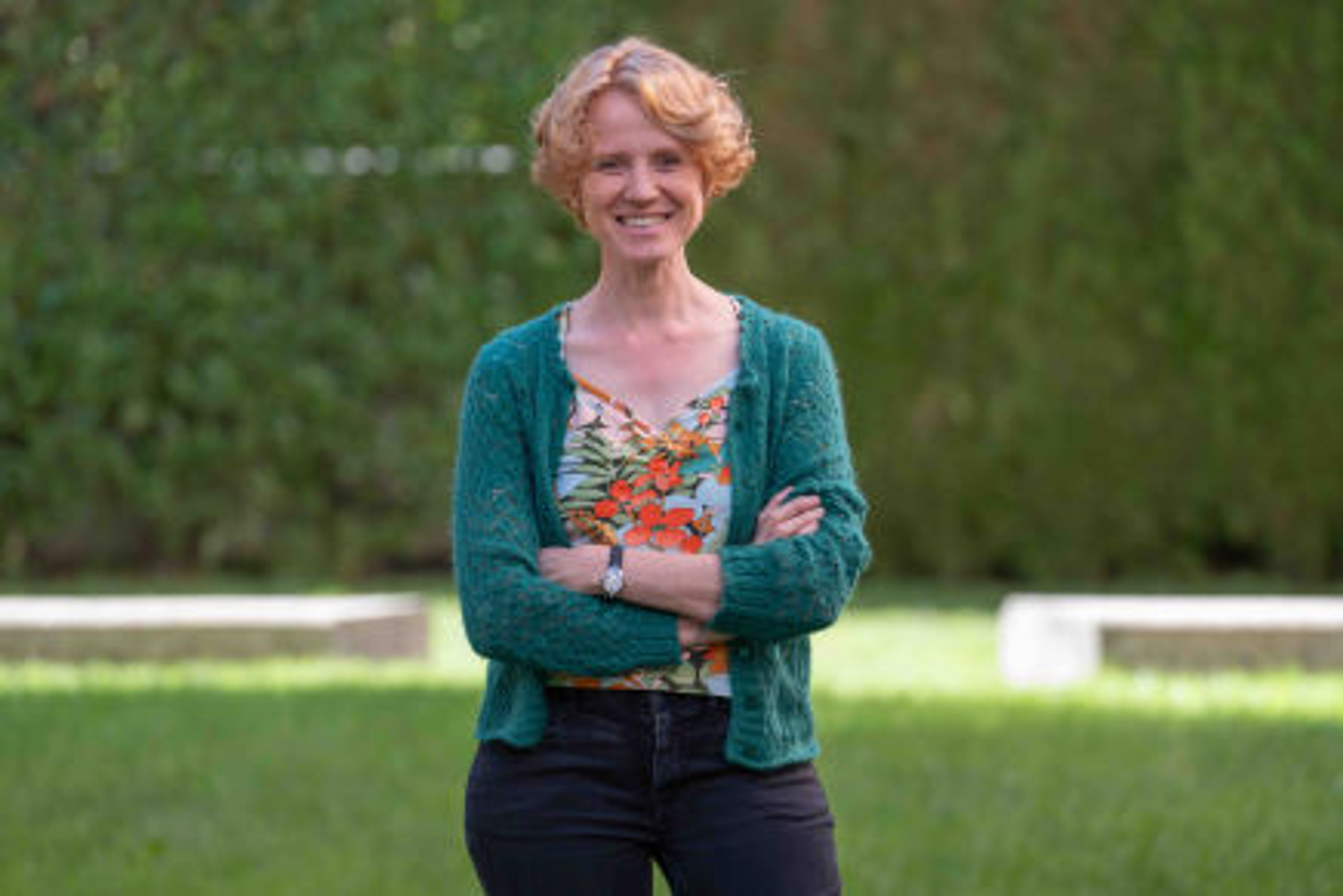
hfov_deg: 15.5
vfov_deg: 10.4
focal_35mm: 132
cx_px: 672
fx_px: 4926
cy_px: 448
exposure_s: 1/500
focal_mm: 132
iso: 320
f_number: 2.8
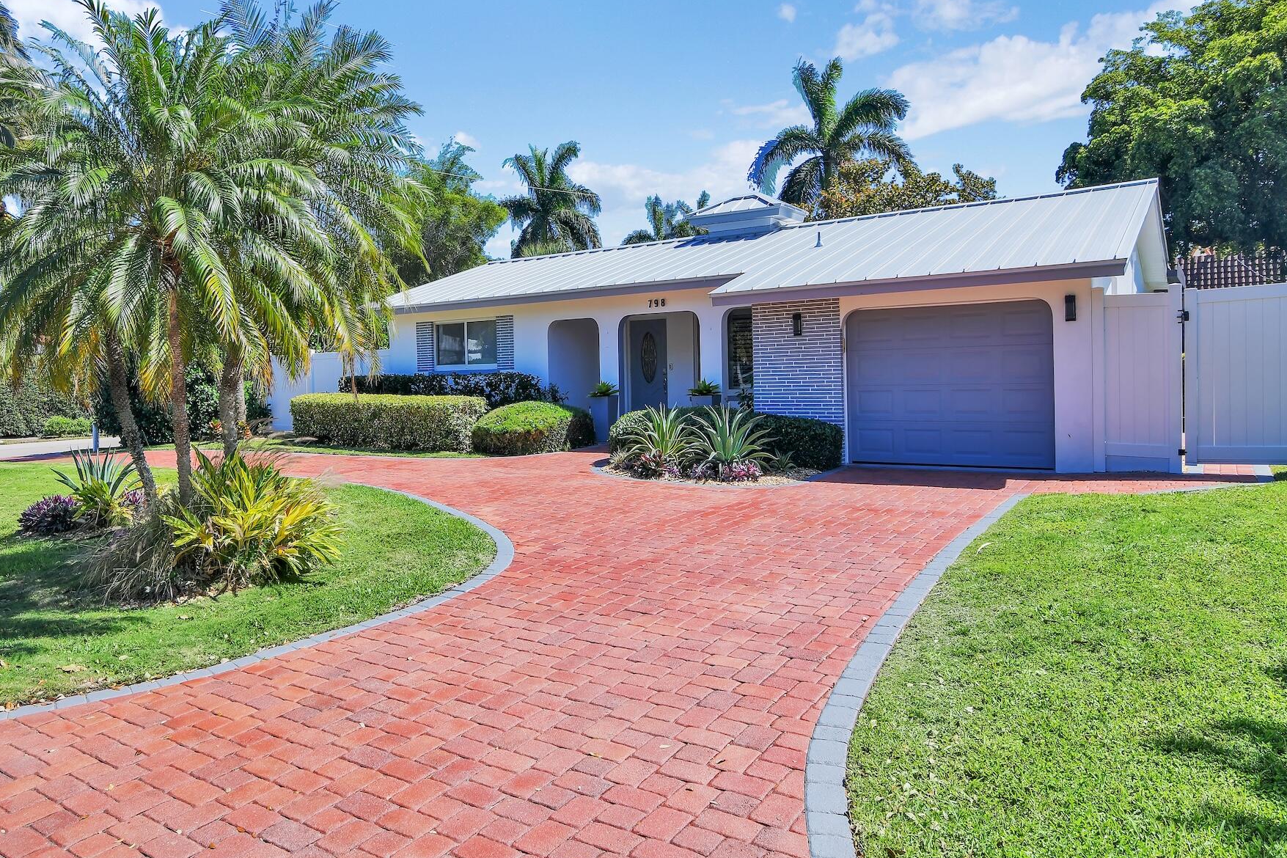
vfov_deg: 52.4
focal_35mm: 24
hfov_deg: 73.2
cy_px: 307
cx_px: 541
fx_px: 858
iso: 400
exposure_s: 1/2000
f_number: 8
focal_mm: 18
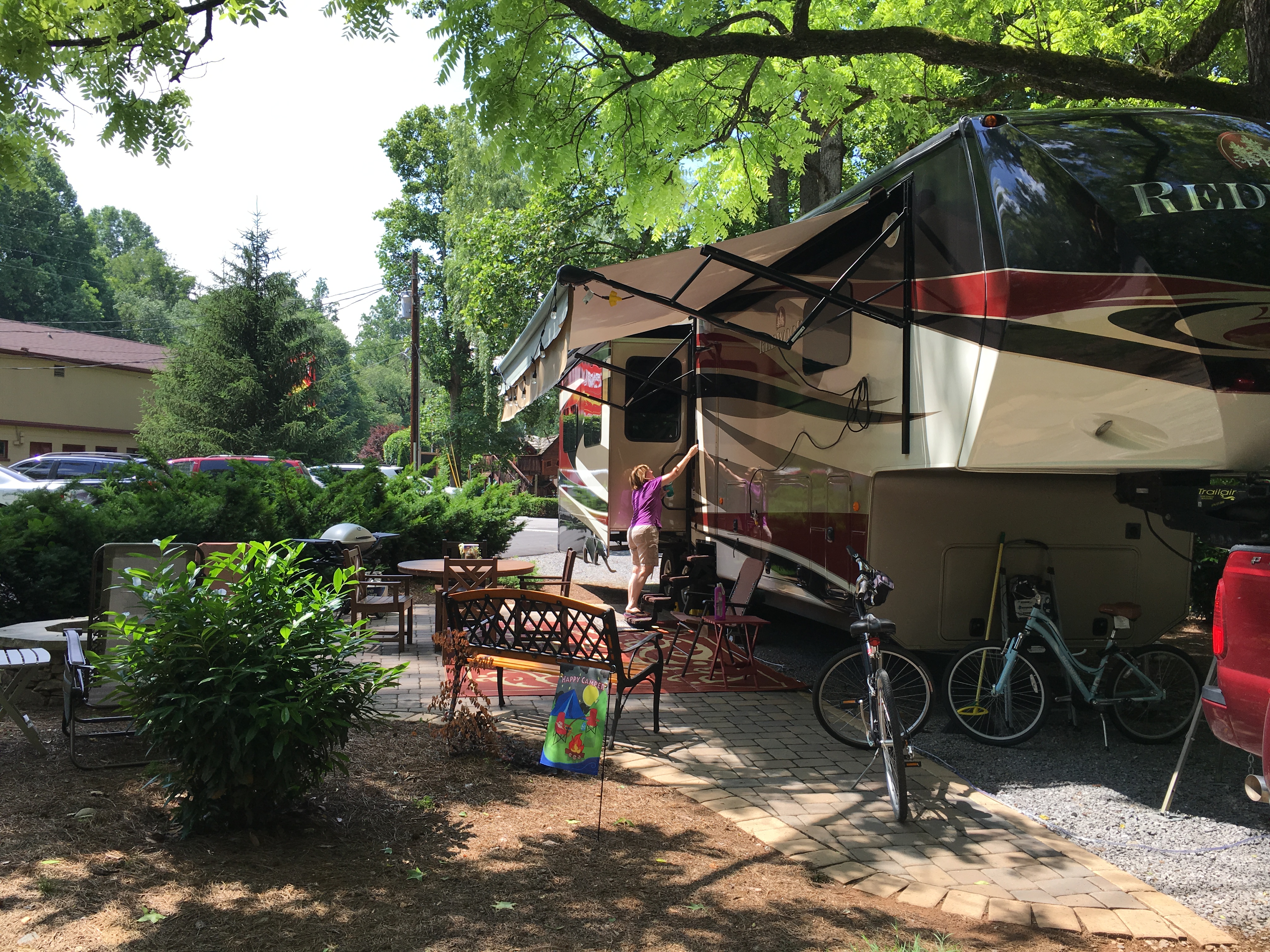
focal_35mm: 29
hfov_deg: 61.7
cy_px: 476
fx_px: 1064
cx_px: 635
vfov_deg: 48.2
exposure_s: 1/516
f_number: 2.2
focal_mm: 4.15
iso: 25
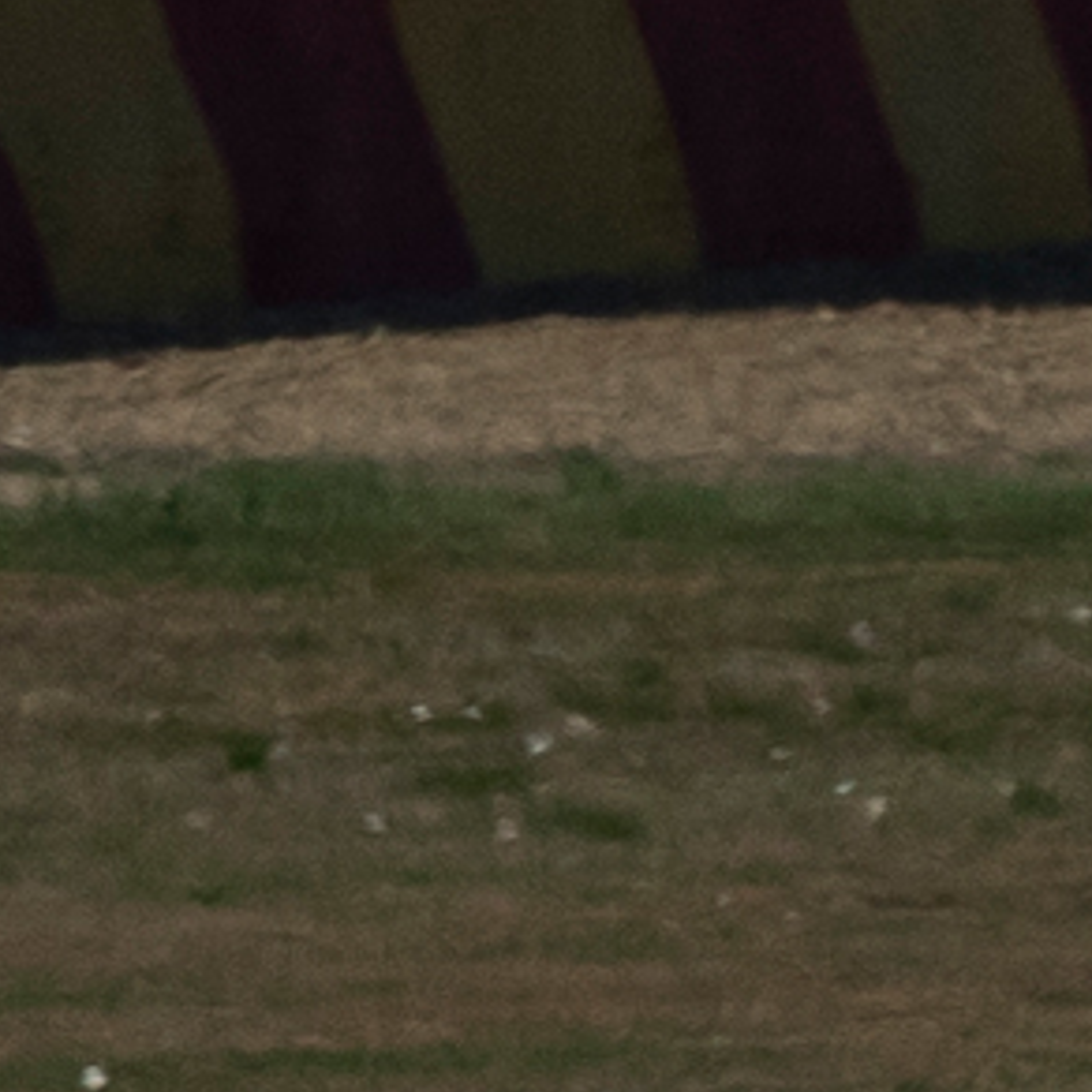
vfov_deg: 0.7
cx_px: 3134
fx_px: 93651
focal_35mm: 2624
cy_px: 982
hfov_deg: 0.7
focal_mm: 500
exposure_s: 1/4000
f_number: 7.1
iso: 560
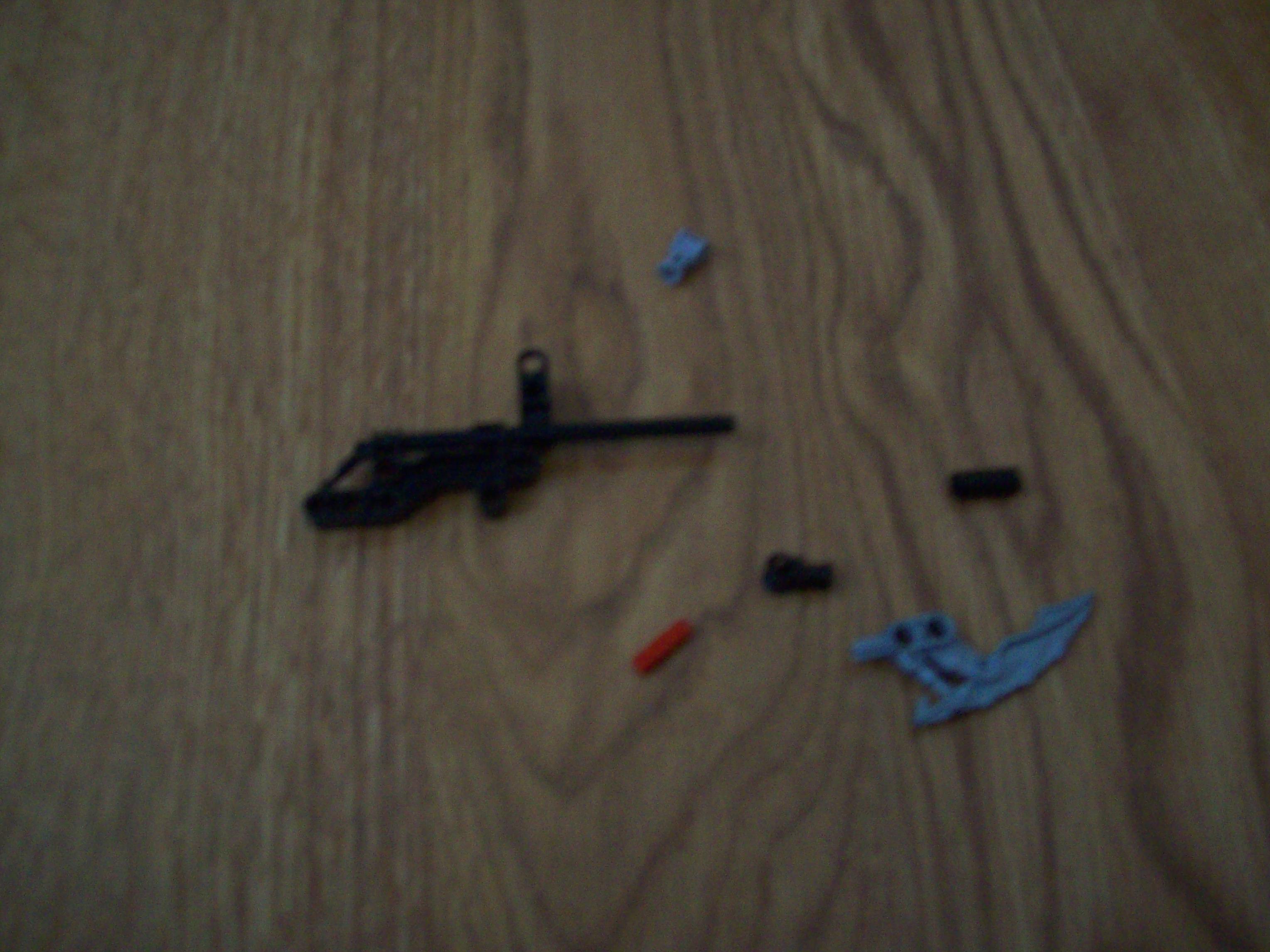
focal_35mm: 36
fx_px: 1321
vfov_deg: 39.7
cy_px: 476
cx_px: 635
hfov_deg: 51.4
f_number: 2.7
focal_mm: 6
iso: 200
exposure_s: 1/8
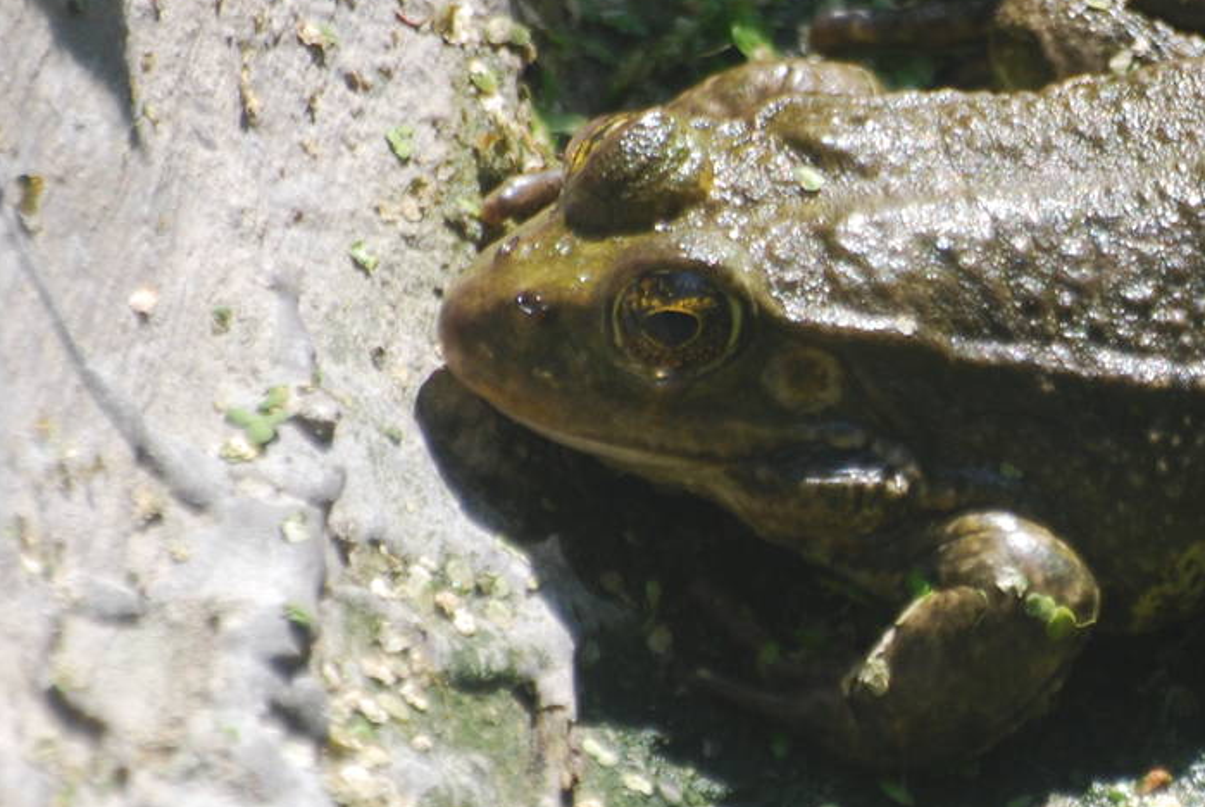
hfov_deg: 2.0
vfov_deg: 1.3
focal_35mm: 1030
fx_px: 34519
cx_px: 1179
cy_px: 401
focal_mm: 300
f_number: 5.6
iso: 250
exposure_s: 1/500
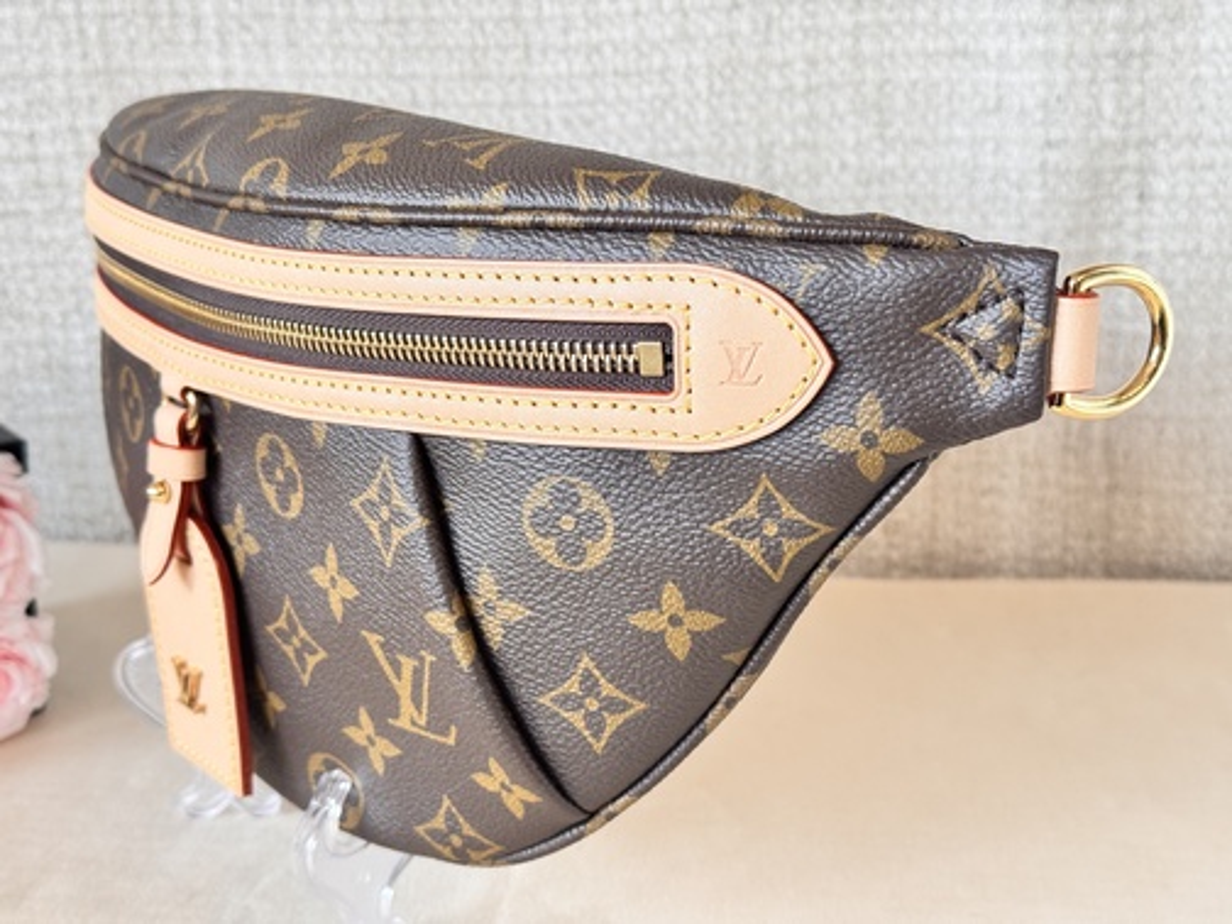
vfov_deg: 30.3
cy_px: 462
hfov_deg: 39.7
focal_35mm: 48
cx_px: 616
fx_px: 1708
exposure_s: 1/100
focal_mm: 6.76
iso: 125
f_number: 1.78
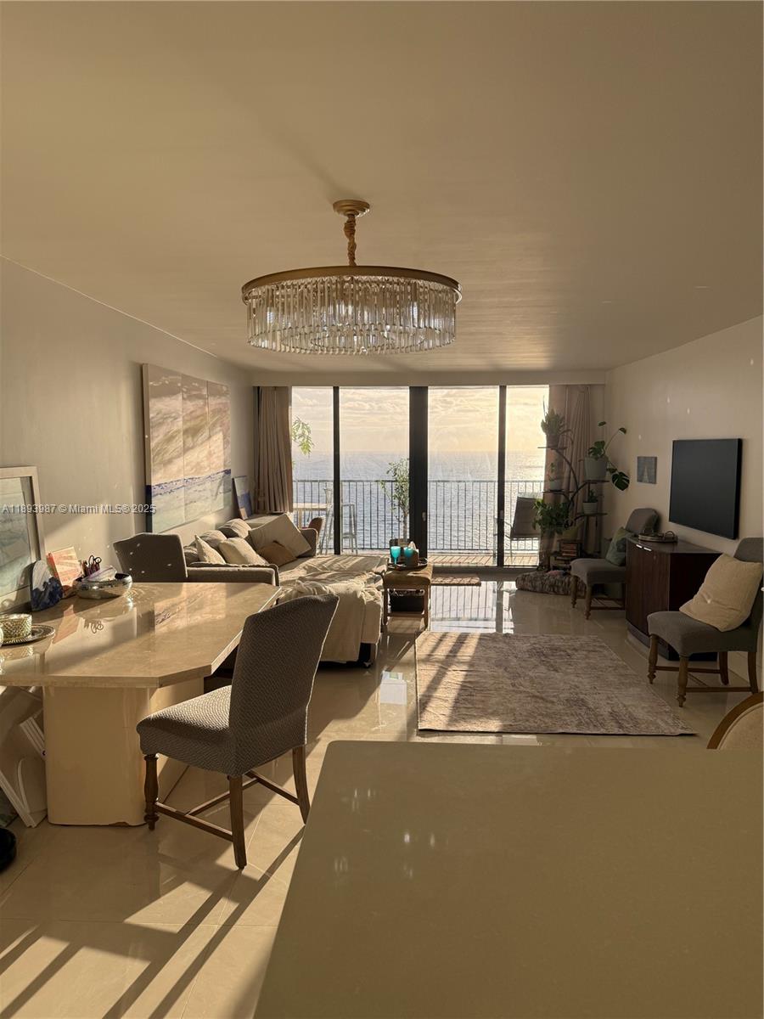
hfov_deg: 56.8
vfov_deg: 71.6
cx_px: 382
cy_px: 510
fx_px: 706
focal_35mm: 24
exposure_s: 1/1770
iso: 100
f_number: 1.78
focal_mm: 6.76
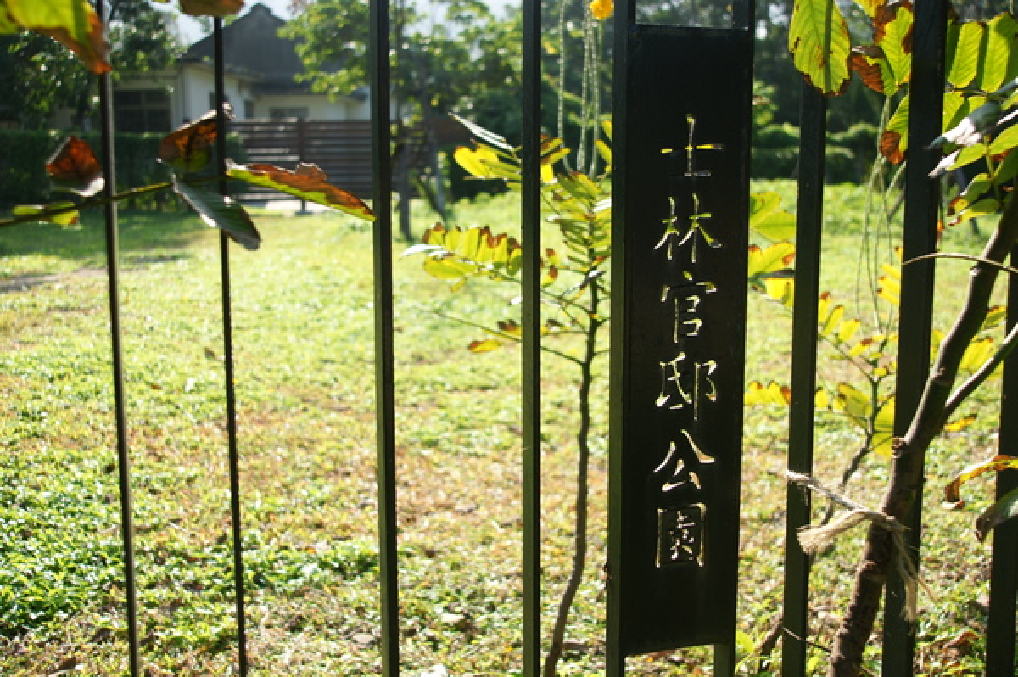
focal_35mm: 36
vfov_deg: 36.8
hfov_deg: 53.2
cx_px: 509
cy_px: 338
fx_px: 1017
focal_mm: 24
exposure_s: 1/400
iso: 100
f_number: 4
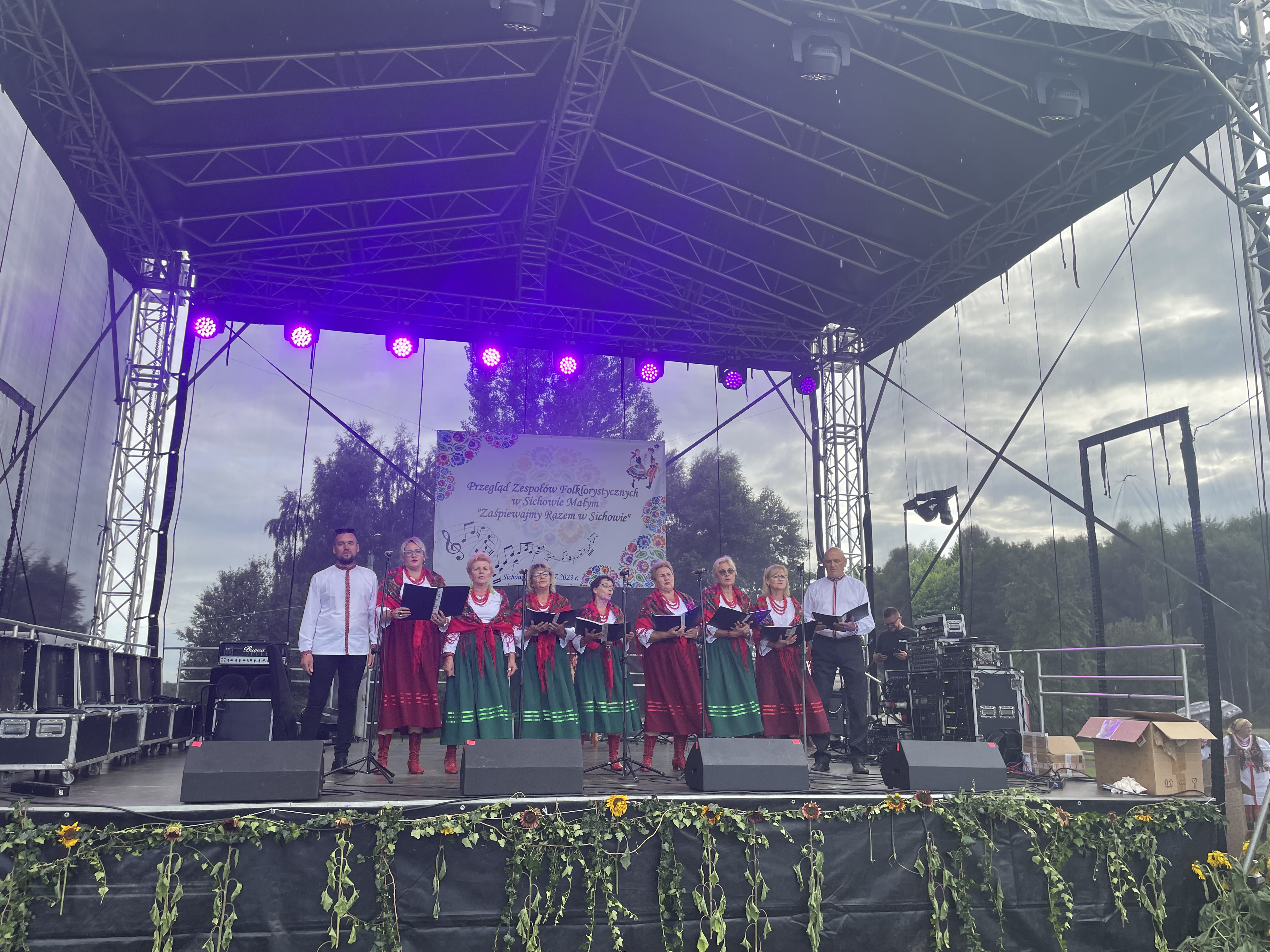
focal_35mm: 26
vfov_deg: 53.1
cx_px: 635
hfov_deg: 67.3
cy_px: 476
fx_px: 954
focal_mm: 4.2
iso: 32
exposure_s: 1/636
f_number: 1.6
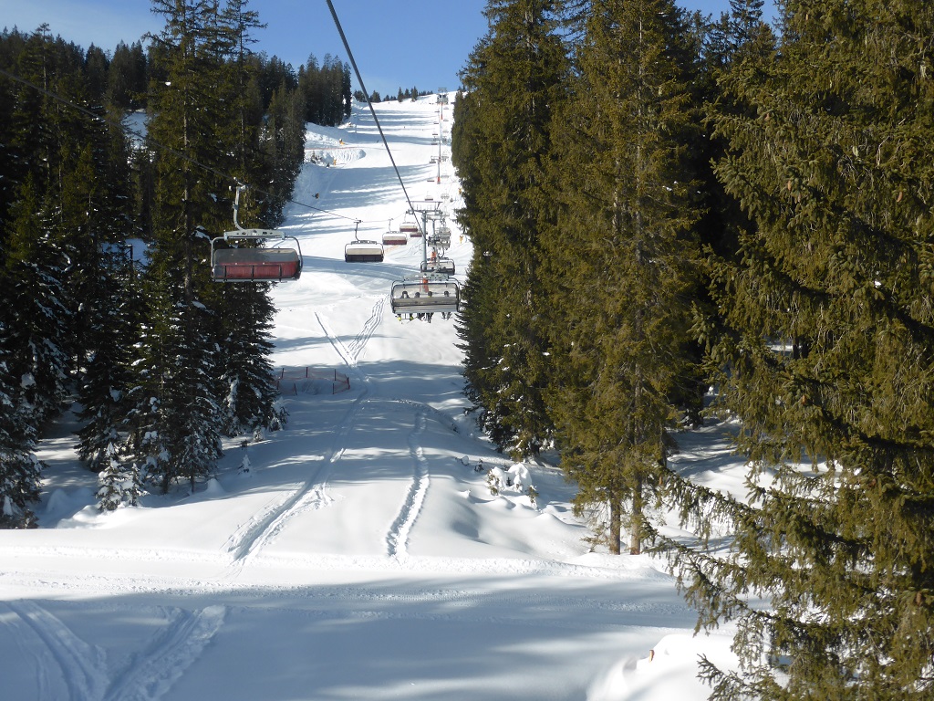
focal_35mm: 35
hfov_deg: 52.6
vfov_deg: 40.7
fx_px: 944
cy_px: 350
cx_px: 467
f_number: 3.7
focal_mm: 6.1
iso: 100
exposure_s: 1/800
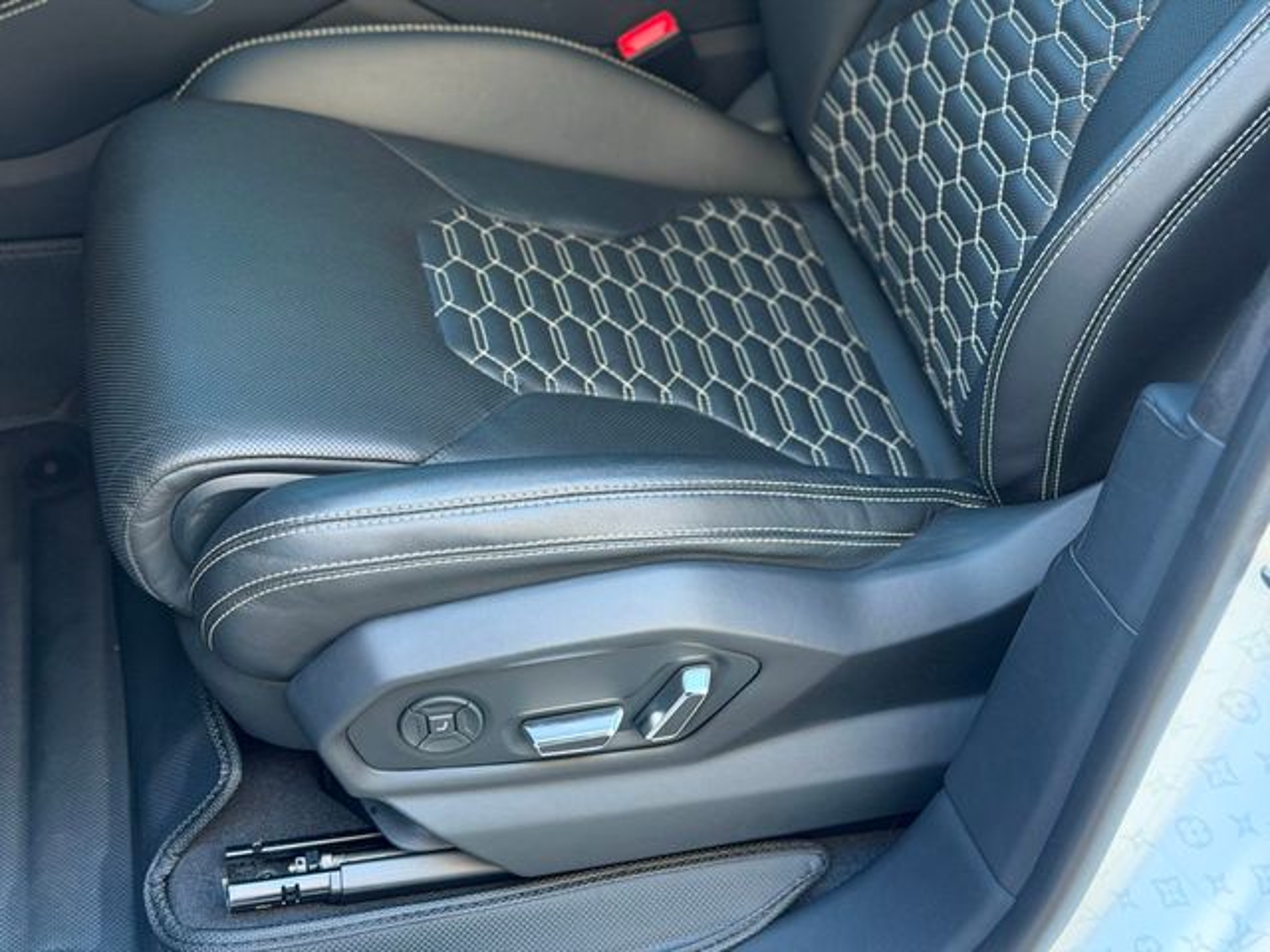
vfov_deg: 30.3
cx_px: 635
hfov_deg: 39.7
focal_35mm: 48
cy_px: 476
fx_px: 1761
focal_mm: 6.76
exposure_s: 1/60
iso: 200
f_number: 1.78
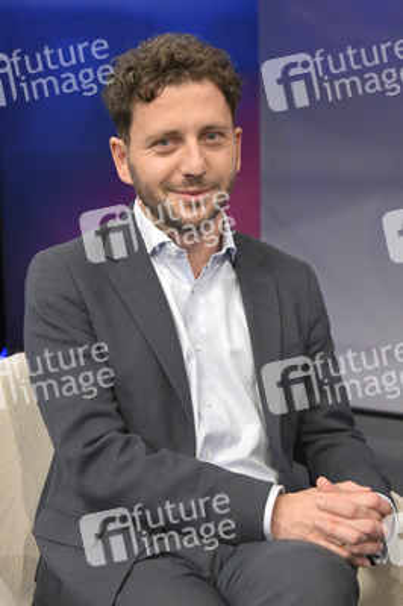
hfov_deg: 28.0
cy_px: 303
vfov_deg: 41.1
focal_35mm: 48
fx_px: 807
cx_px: 202
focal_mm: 48
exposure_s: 1/250
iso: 2500
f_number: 6.3
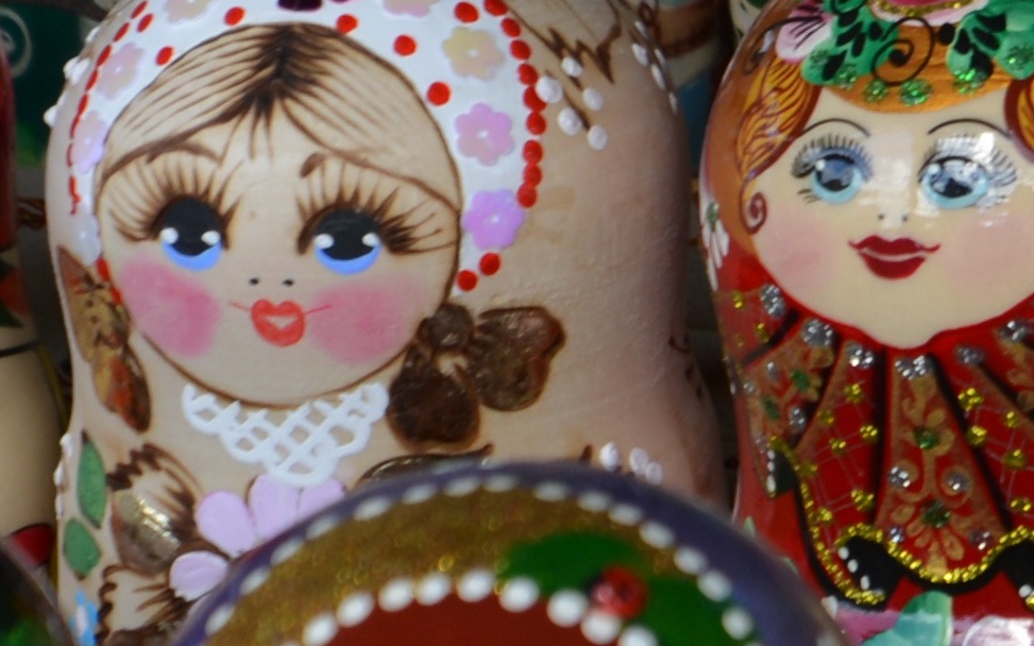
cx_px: 2885
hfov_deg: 3.8
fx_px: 15104
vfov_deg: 2.4
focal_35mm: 536
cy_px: 55
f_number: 6.3
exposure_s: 1/160
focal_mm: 85
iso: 250
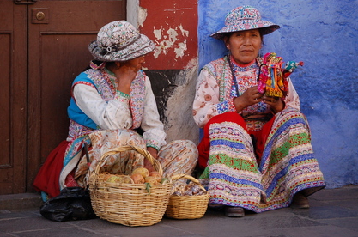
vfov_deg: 6.1
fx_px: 2218
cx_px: 168
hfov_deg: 9.2
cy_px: 108
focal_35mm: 224
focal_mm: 135
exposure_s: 1/500
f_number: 5
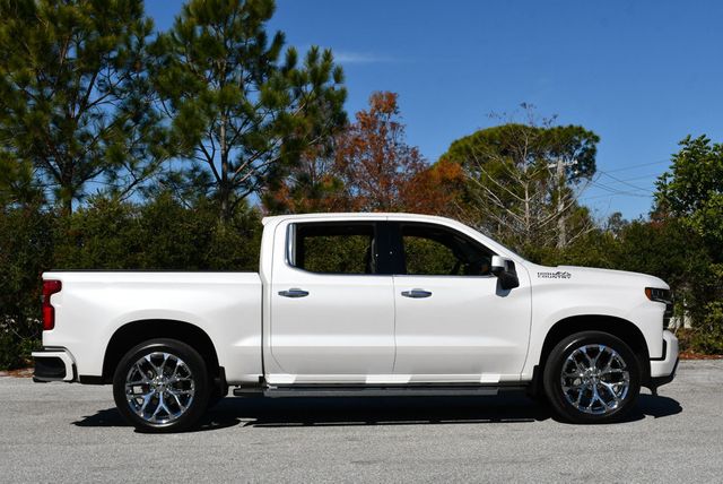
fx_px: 1045
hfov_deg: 38.2
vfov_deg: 26.0
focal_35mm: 52
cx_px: 362
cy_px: 242
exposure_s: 1/400
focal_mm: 26
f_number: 10
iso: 100
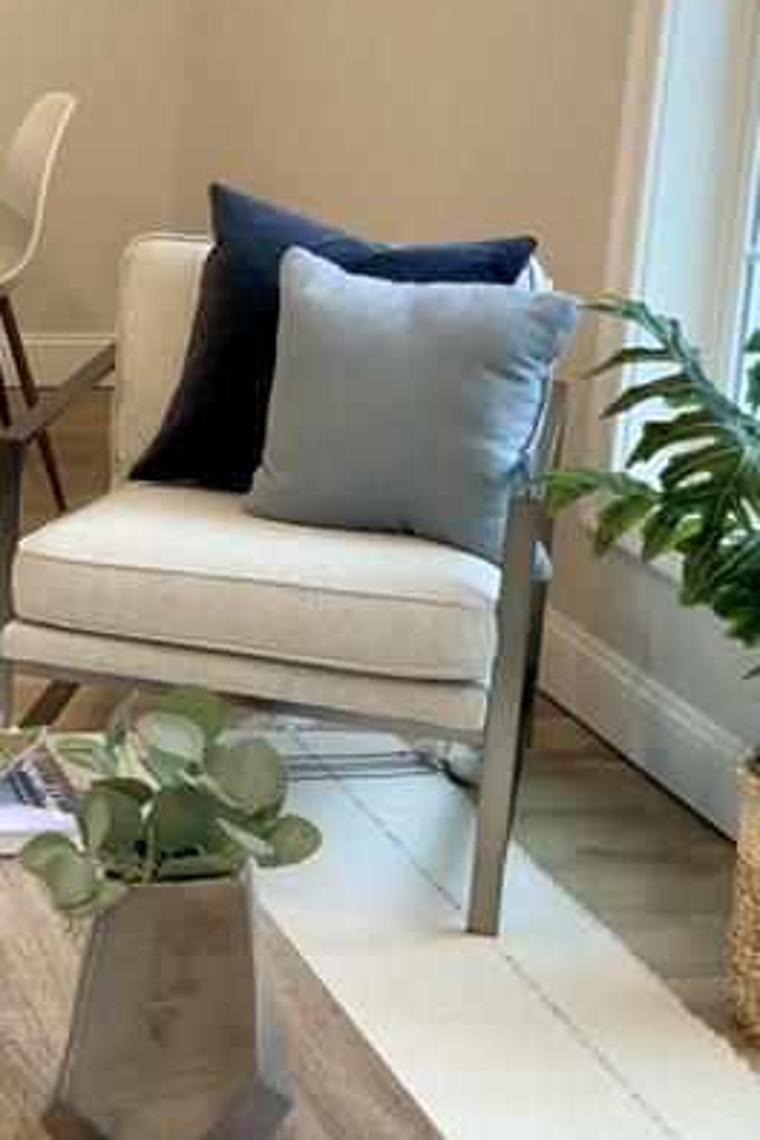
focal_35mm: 78
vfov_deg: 25.9
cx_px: -207
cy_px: 380
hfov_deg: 16.6
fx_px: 2470
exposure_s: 1/60
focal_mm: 3
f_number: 1.8
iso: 64
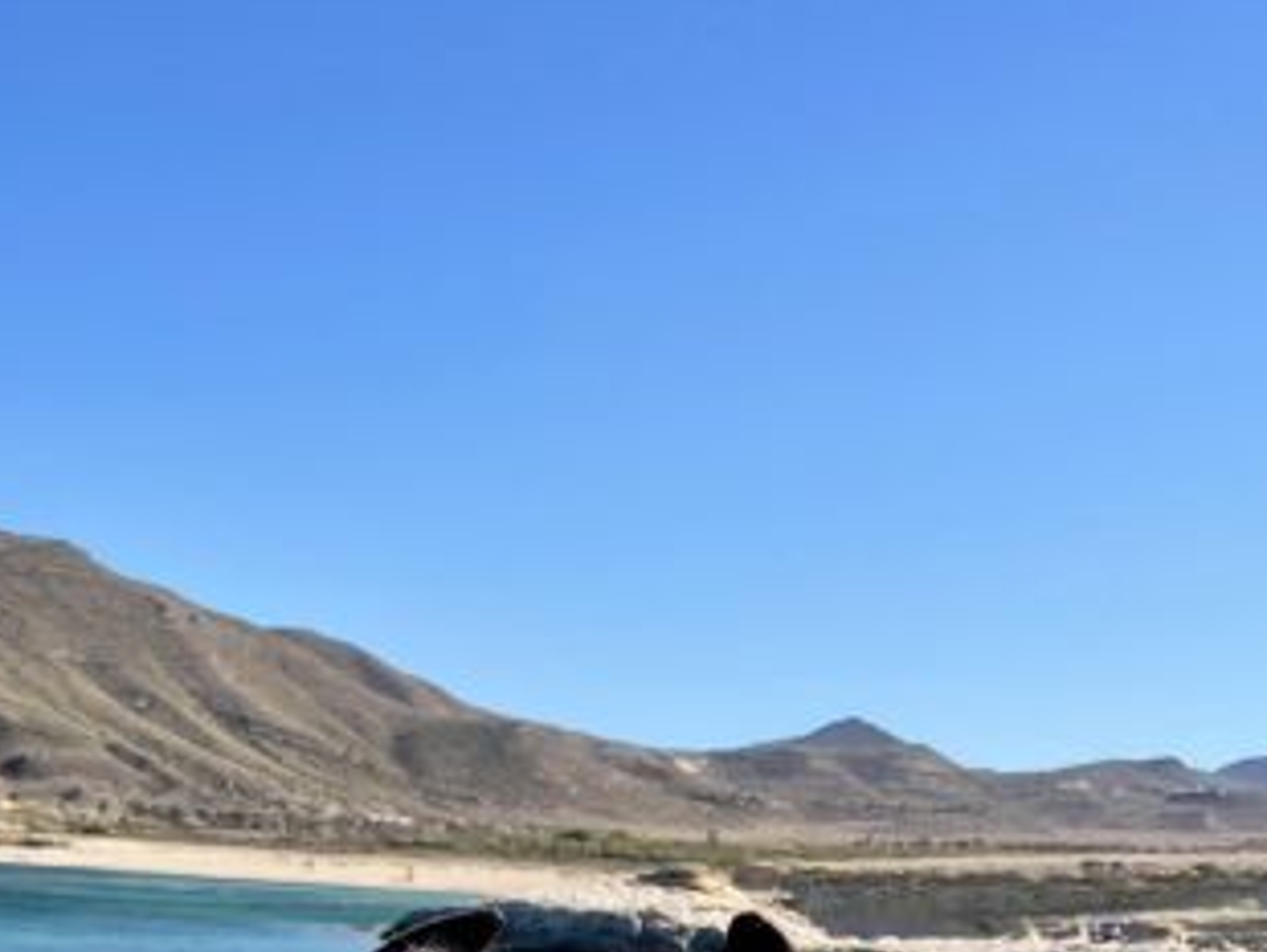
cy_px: 1046
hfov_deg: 26.7
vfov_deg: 20.9
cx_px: -110
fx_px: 2454
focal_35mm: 67
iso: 32
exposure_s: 1/3125
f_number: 1.6
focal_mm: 4.2
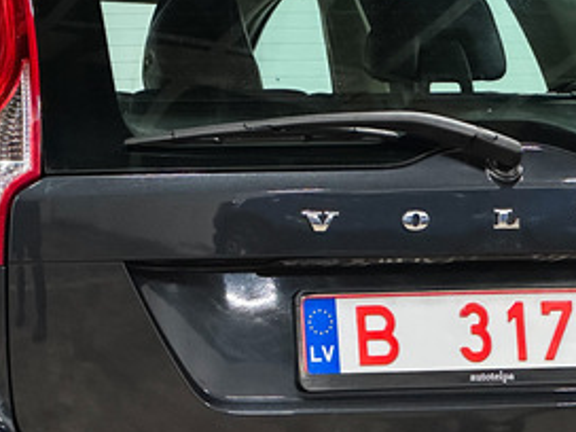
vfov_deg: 8.7
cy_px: 464
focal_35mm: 170
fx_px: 2829
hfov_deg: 11.5
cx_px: -17
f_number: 2.8
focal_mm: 9
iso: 1000
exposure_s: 1/35
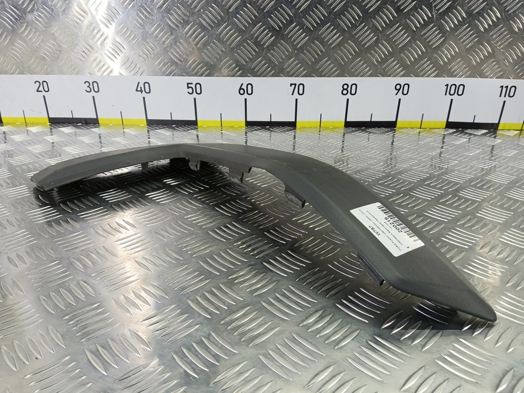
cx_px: 262
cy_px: 196
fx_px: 348
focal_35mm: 23
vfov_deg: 58.9
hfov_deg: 73.9
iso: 124
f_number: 1.6
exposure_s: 1/50
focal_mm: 4.11
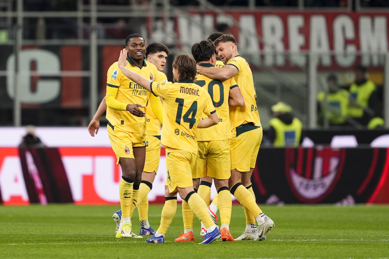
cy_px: 130
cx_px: 194
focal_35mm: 400
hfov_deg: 5.2
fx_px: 4321
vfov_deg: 3.4
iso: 1600
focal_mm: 400
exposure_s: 1/1250
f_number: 2.8
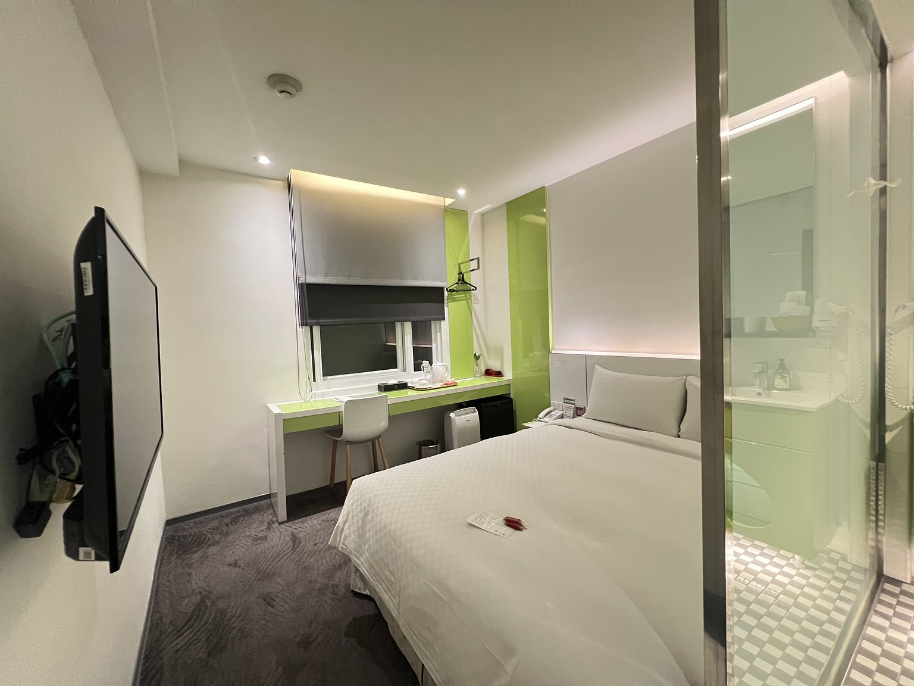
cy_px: 343
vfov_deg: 89.9
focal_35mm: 13
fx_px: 343
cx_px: 457
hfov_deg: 106.2
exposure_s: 1/60
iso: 640
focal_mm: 1.57
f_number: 1.8
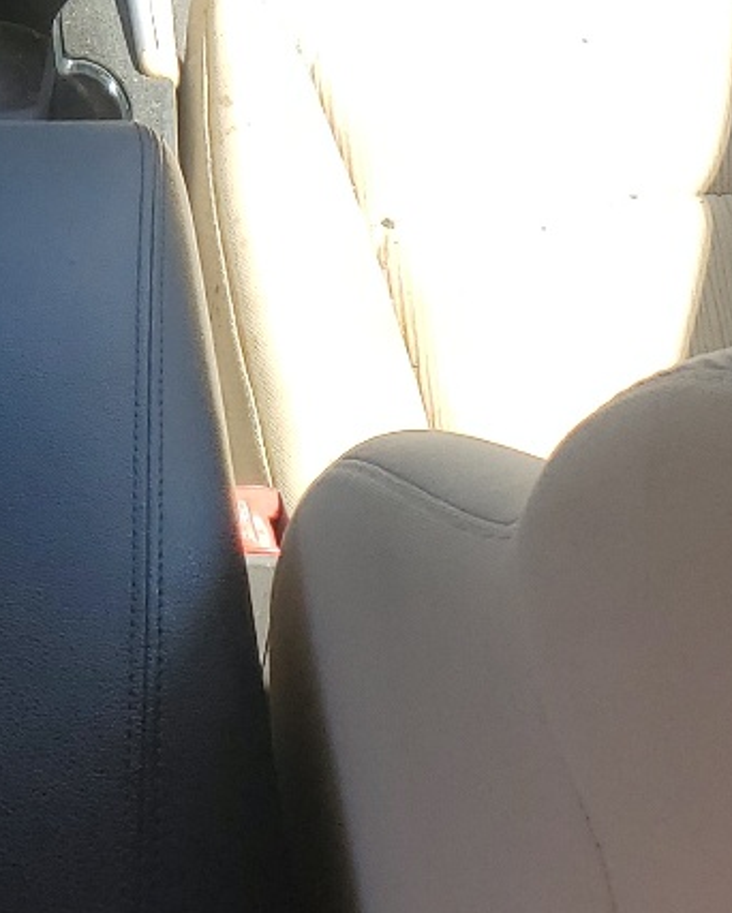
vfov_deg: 18.5
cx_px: -195
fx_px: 2571
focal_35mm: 95
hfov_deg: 15.5
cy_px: -329
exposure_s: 1/500
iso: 50
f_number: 1.5
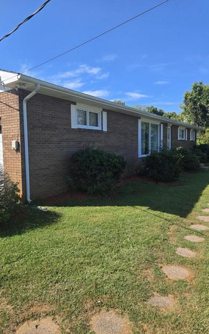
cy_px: 163
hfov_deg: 48.9
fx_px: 228
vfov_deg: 72.5
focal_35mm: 25
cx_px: 81
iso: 25
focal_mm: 5.4
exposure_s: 1/1151
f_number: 1.8
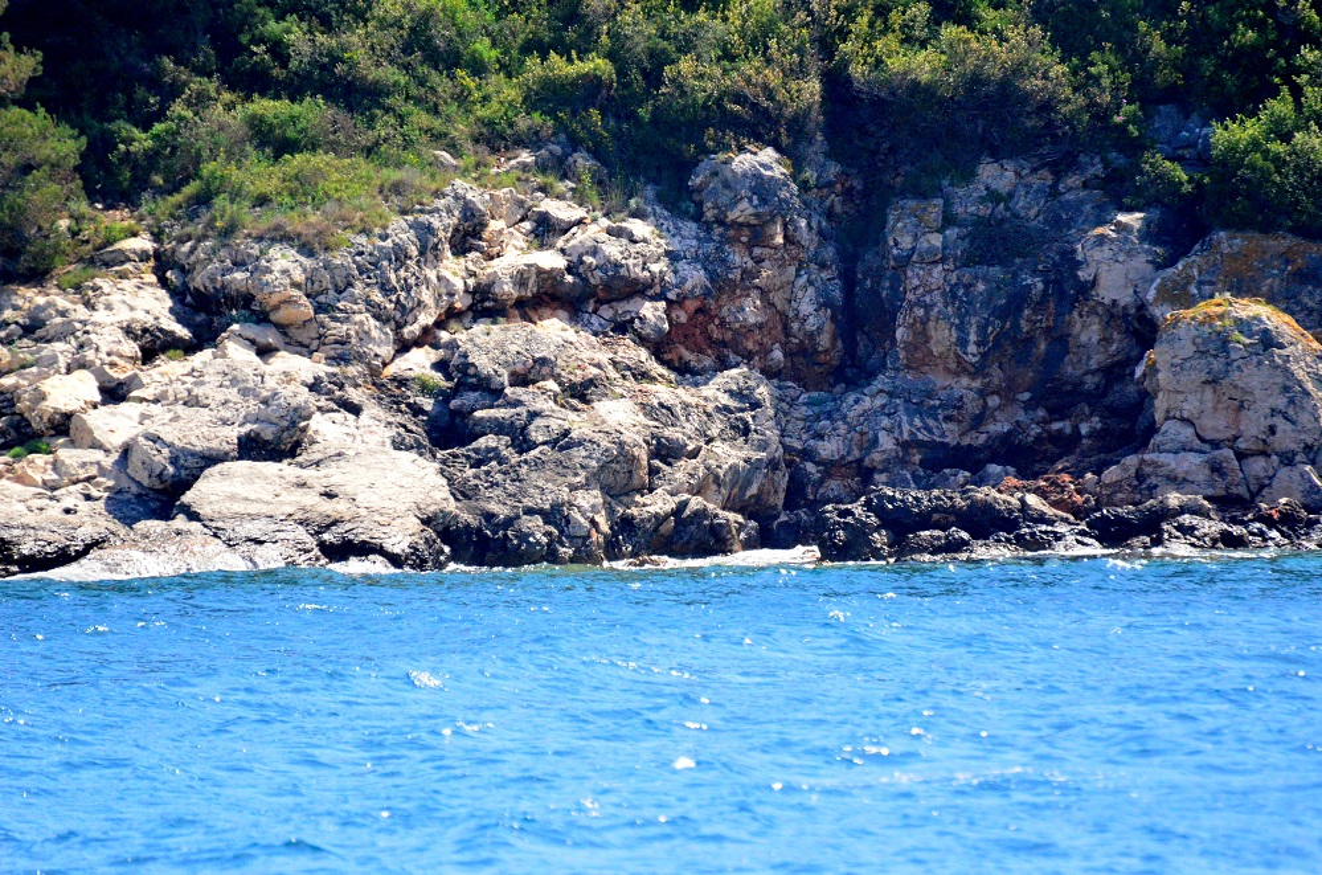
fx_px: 16486
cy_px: 438
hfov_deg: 4.6
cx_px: 661
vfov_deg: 3.0
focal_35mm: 450
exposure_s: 1/5000
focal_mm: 300
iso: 3200
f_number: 5.6
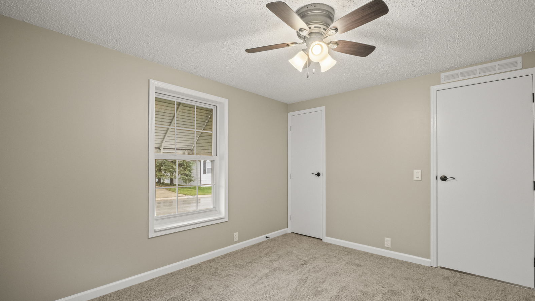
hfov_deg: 99.4
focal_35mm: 16
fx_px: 227
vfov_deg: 67.1
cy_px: 154
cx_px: 270
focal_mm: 10
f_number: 8
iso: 400
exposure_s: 1/3
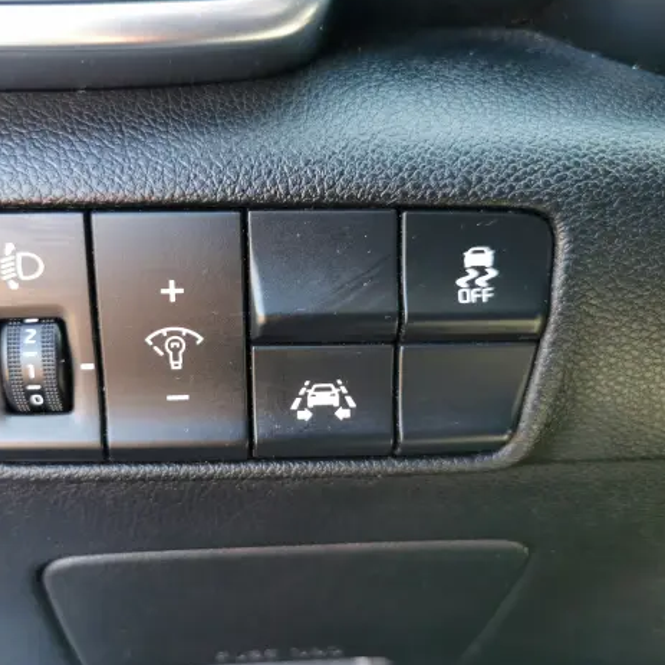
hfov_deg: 49.5
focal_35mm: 33
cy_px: 335
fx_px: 717
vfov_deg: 49.7
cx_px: 270
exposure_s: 1/100
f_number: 1.6
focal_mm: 5.56
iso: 125
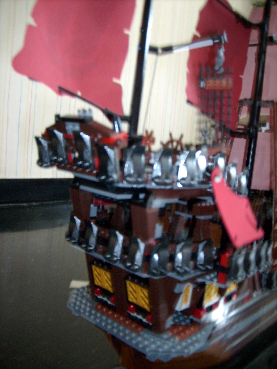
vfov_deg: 52.6
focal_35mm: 35
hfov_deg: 40.7
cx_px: 138
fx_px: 373
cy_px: 184
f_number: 2.8
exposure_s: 2
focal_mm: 5.8
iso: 80
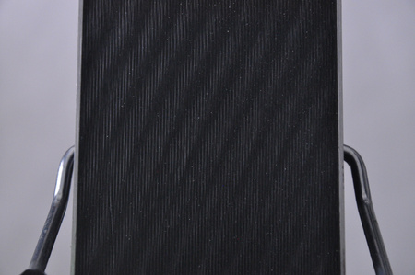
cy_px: 138
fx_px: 1814
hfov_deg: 13.1
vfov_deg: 8.7
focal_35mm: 158
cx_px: 208
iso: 3200
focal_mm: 105
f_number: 9.5
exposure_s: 1/125
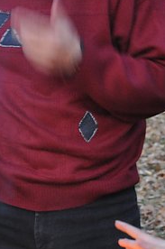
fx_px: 1583
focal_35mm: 229
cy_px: 132
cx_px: 54
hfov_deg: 6.0
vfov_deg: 9.0
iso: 1600
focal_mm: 55
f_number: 5
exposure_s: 1/15
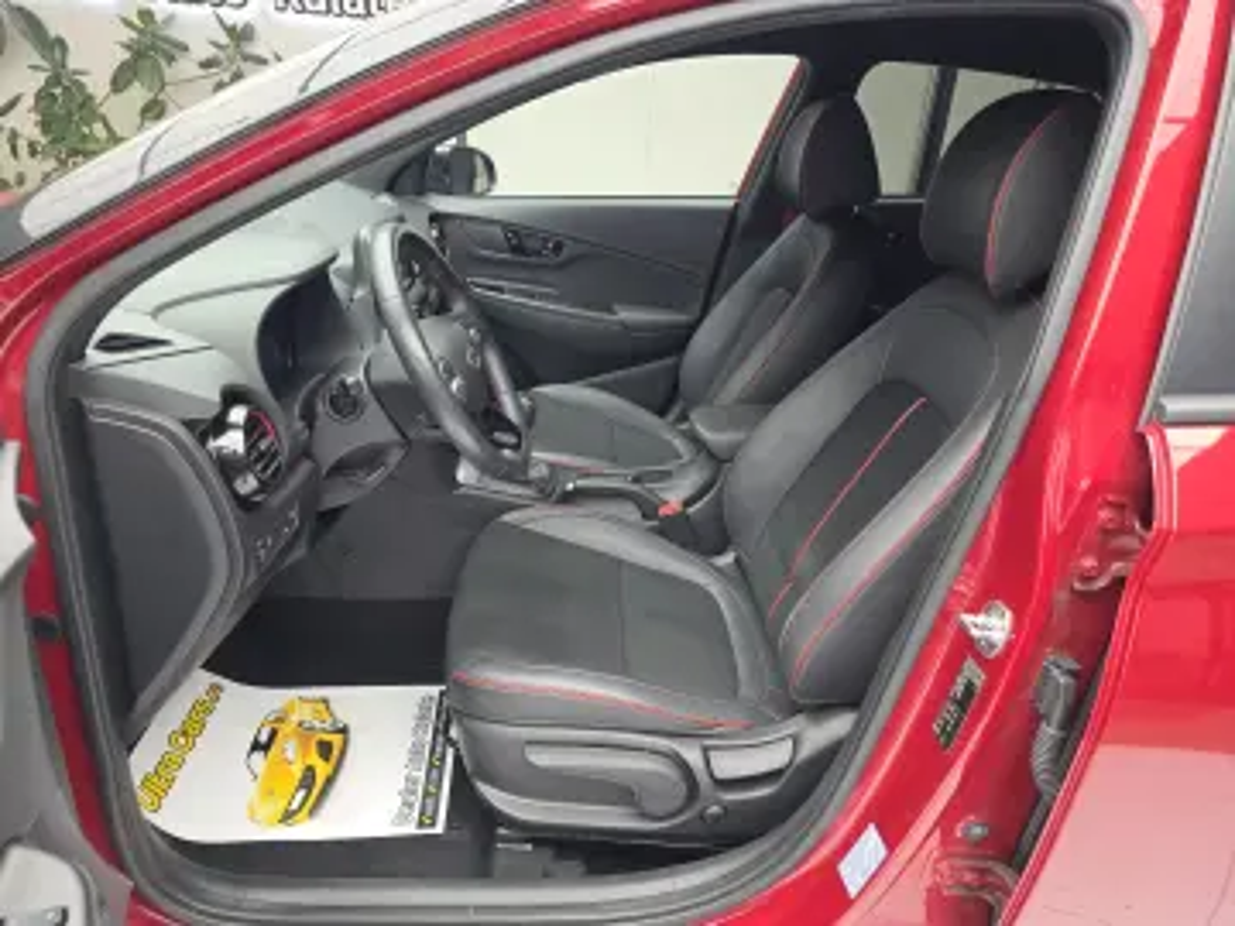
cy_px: 463
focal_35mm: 23
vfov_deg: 58.9
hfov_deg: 73.9
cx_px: 618
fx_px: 821
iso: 100
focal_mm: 6.25
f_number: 1.7
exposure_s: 1/100
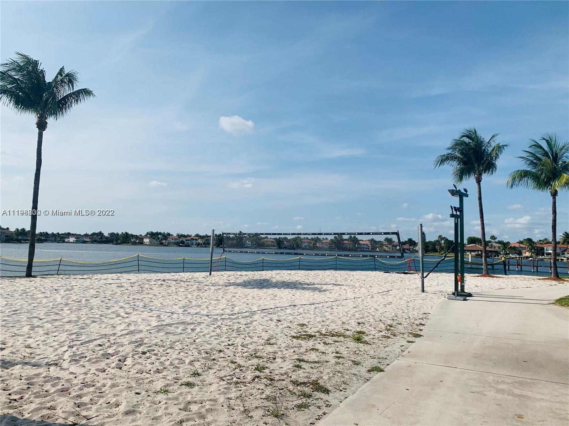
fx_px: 427
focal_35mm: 26
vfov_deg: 53.1
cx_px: 284
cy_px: 213
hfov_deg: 67.3
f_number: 1.8
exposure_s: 1/4673
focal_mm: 4.25
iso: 25
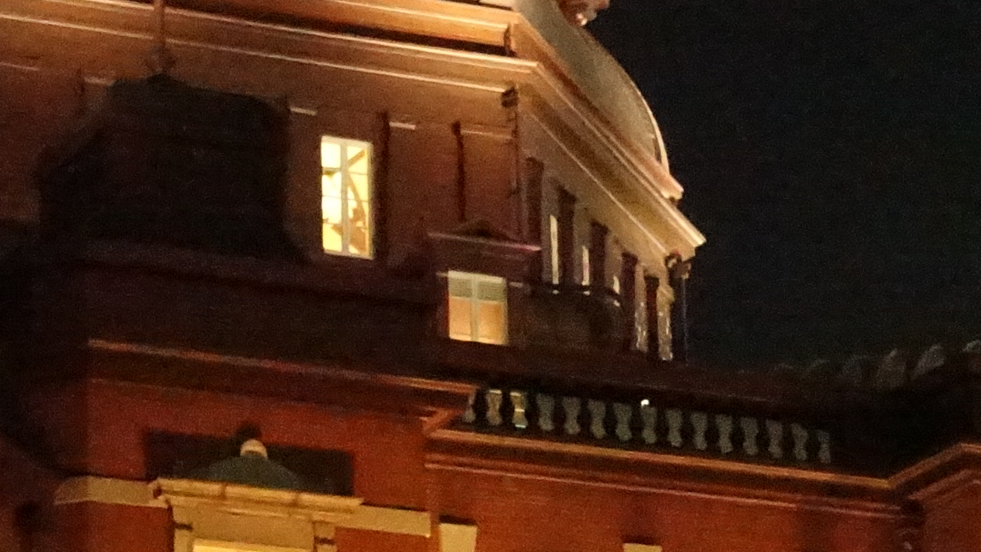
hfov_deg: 11.6
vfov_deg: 6.6
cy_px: 366
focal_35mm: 185
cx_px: 258
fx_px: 4812
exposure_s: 1/30
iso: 12800
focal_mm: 18.3
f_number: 5.6
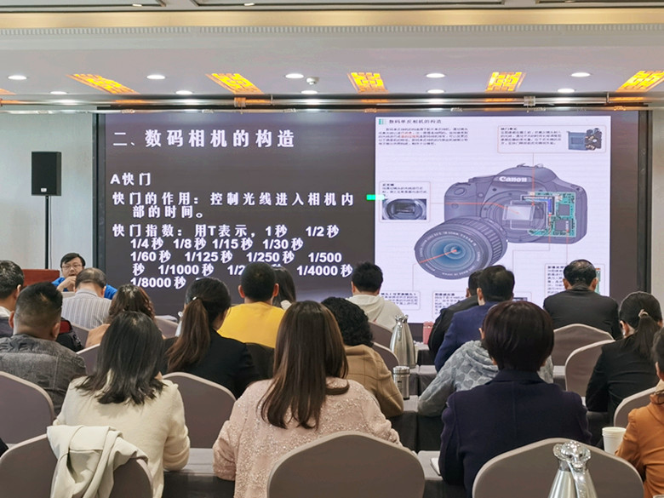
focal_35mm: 72
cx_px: 332
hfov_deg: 27.0
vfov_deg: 20.4
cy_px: 249
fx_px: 1381
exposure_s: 1/100
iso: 64
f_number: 1.6
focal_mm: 5.56
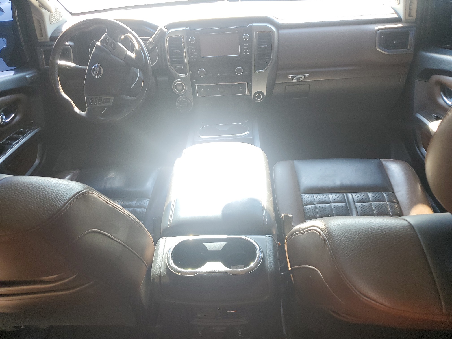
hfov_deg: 67.3
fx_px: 339
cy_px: 170
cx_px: 226
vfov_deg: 53.1
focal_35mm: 26
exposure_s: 1/120
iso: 85
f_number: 1.5
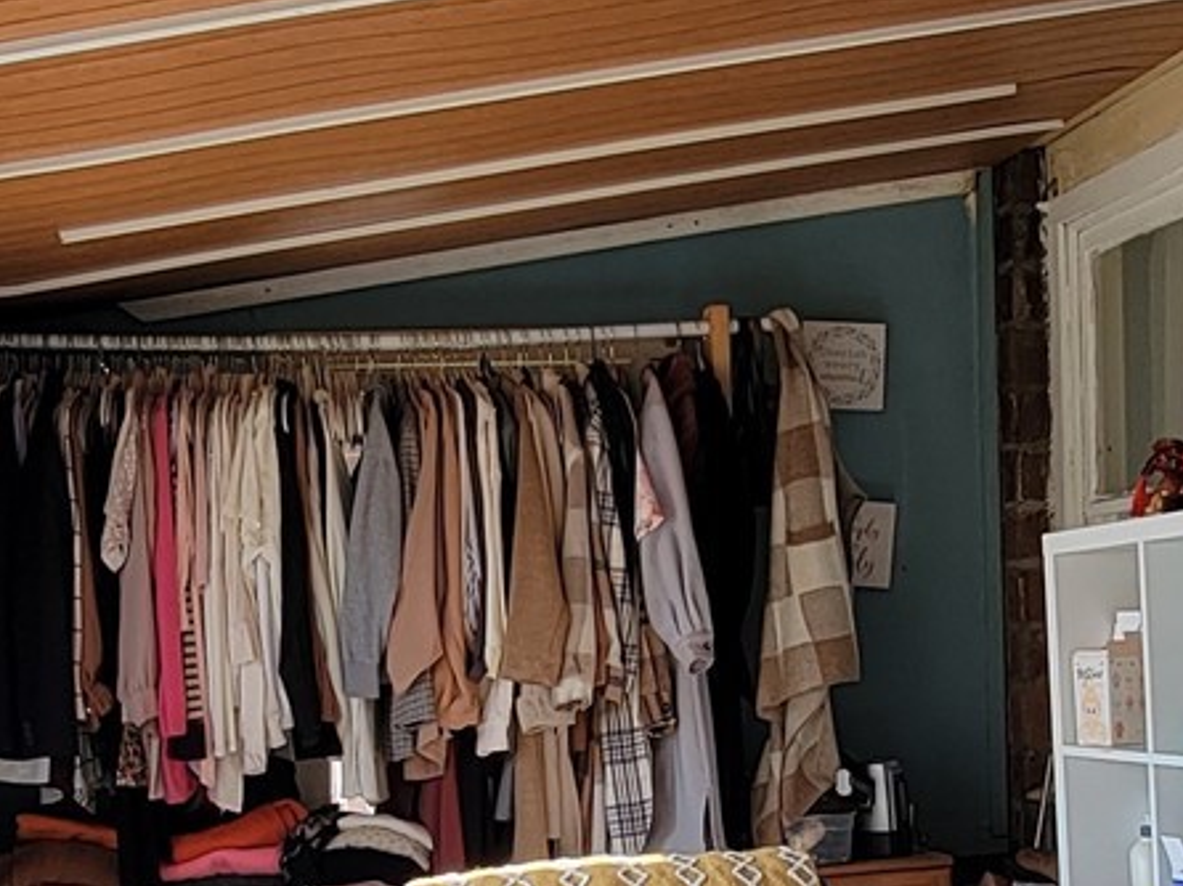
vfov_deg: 25.8
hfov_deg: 34.4
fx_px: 1913
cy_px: 663
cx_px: 634
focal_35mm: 56
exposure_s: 1/120
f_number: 2.2
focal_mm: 2.2
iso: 50
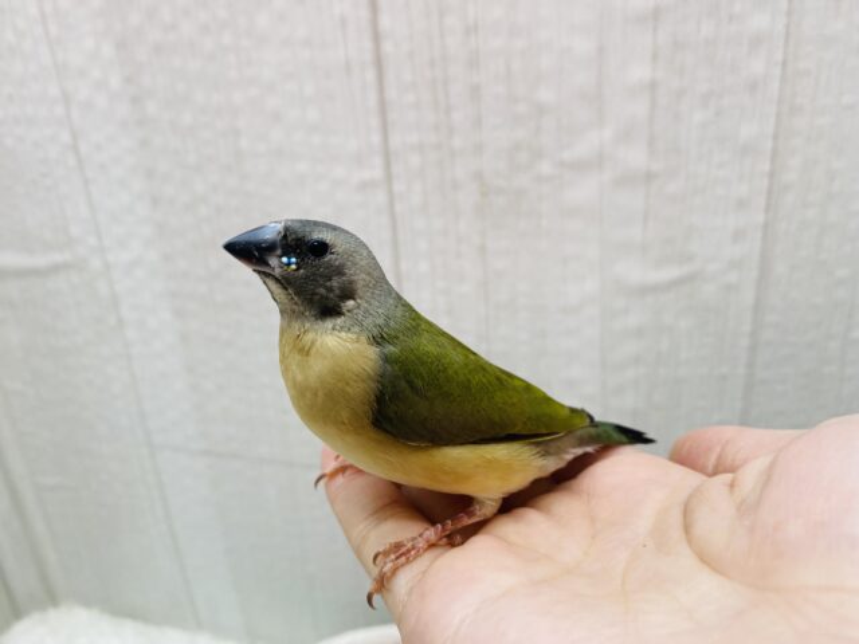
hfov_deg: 69.4
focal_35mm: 25
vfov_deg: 54.9
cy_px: 322
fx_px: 620
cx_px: 430
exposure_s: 1/100
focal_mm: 4.25
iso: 64
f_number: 1.8
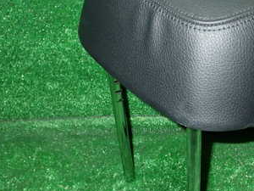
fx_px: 440
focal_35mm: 60
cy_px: 88
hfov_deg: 31.7
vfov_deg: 24.4
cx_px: 183
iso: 800
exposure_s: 1/30
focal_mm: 5.4
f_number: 6.3
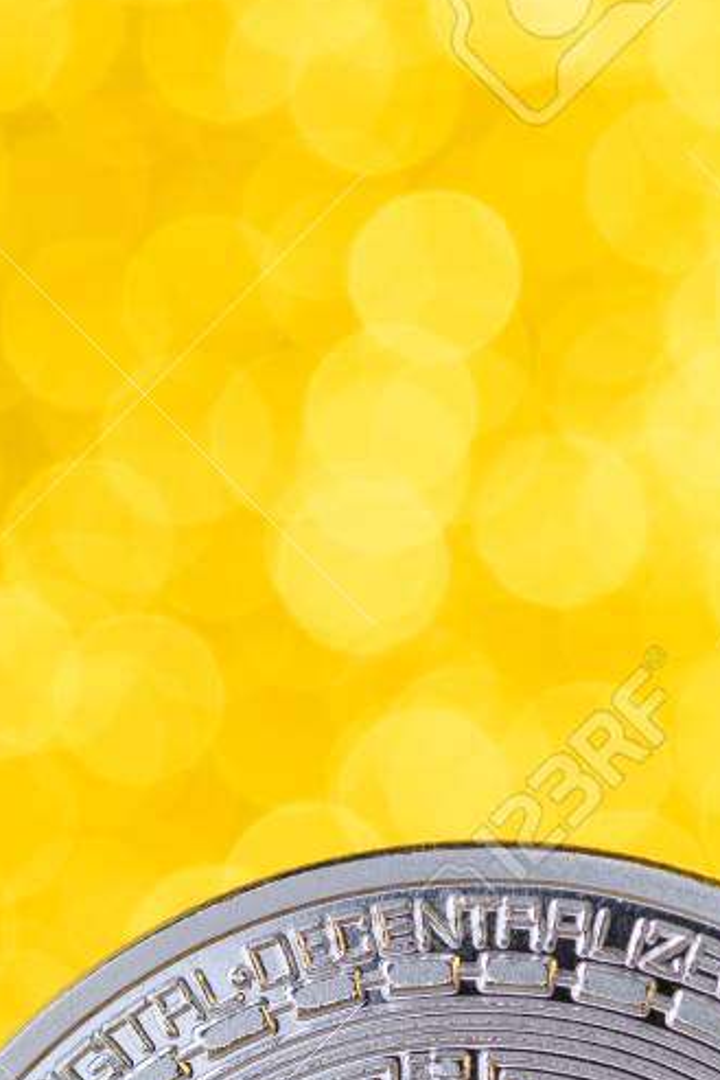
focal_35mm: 277
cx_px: 474
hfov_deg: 5.0
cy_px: 1198
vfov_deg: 7.4
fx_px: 8304
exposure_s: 1/160
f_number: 9
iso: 100
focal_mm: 105
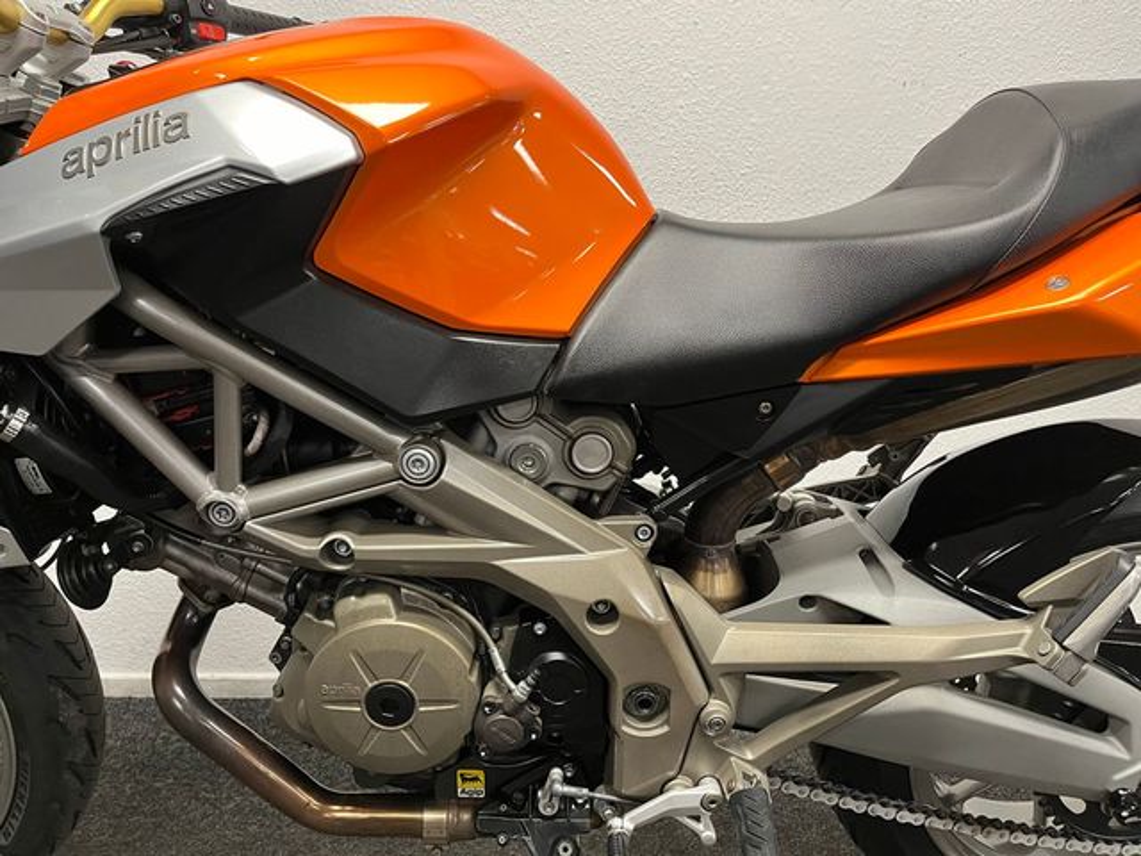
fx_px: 857
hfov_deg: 67.3
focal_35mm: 26
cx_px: 570
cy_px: 428
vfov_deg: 53.1
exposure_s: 1/50
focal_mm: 5.1
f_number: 1.6
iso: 200
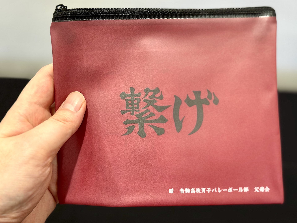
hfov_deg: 39.7
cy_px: 112
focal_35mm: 48
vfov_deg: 30.3
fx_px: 412
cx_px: 148
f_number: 1.78
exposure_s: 1/50
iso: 100
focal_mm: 6.76
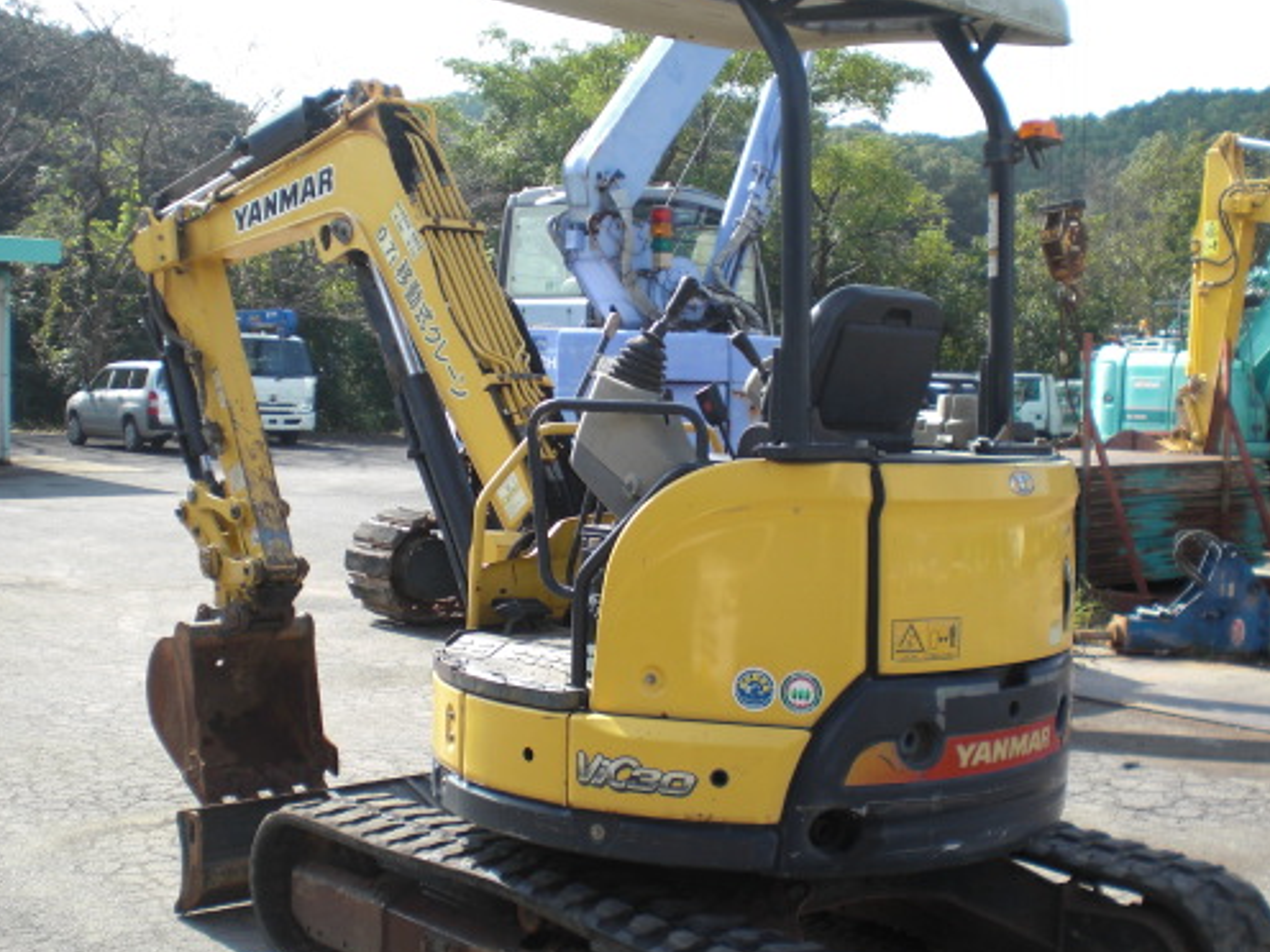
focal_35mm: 49
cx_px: 702
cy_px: 558
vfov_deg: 29.6
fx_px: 1798
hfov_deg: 38.9
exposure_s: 1/320
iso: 64
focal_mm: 6.3
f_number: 3.1
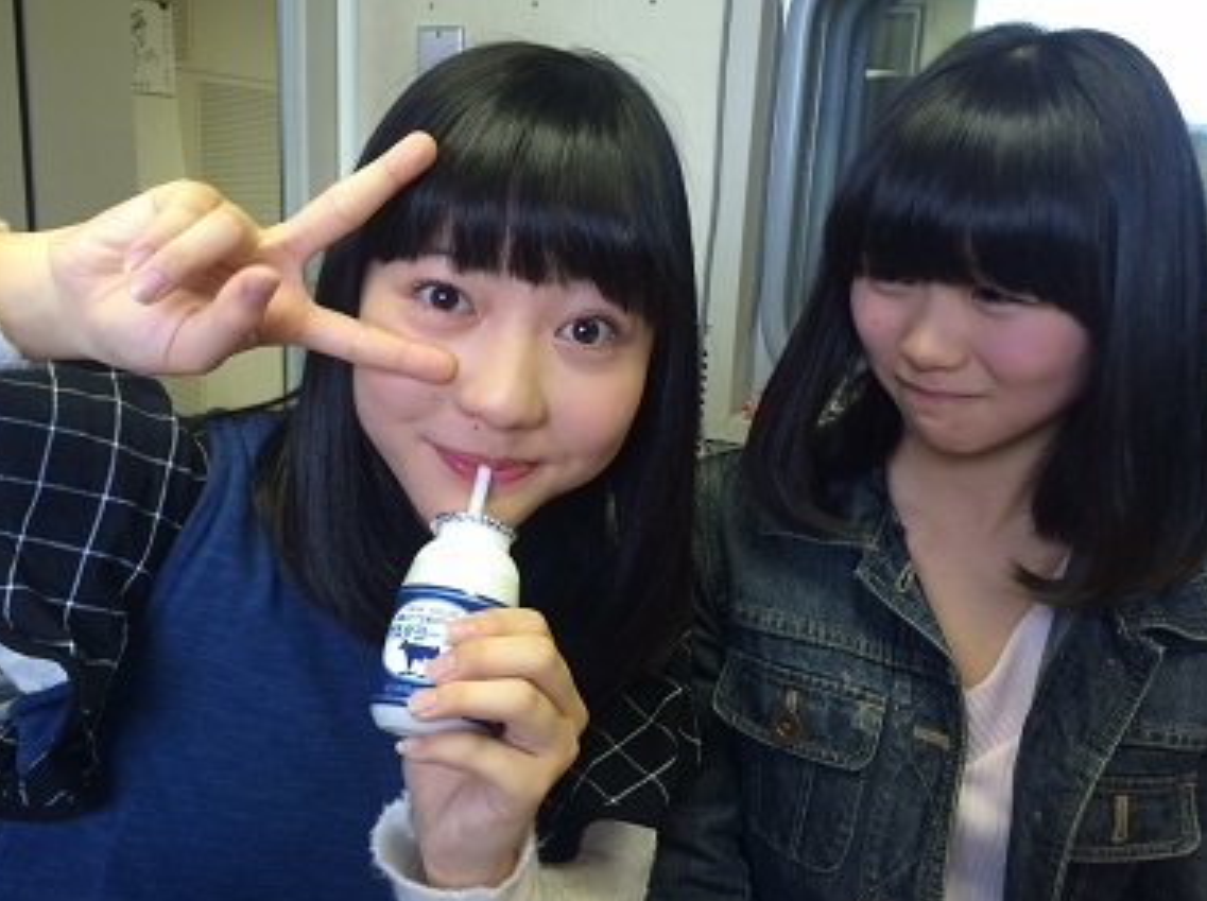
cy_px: 428
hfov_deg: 58.4
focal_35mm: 31
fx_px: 1079
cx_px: 572
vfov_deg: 45.3
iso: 100
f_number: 2.2
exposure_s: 1/33
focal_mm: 4.15
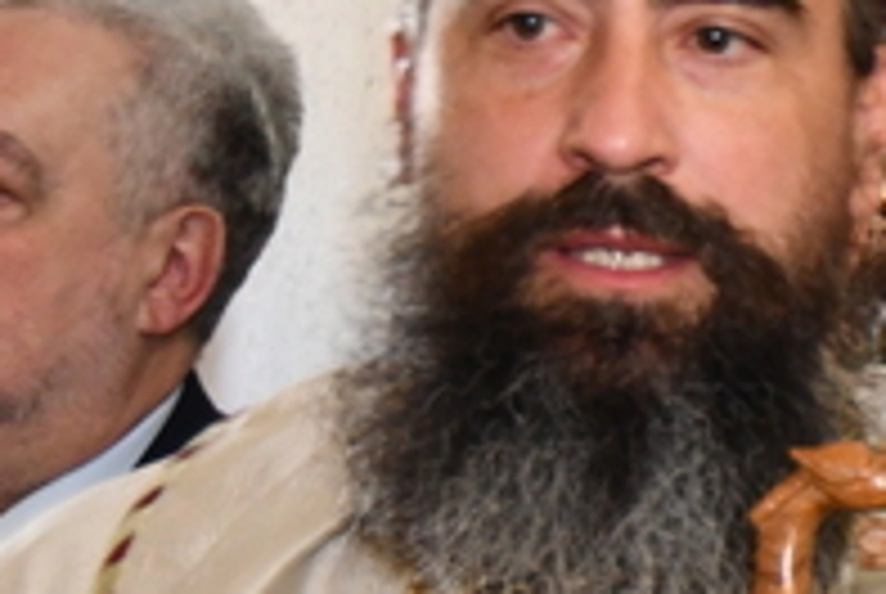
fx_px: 6901
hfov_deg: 7.2
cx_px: 1489
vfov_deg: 4.9
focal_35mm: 280
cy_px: 459
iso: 2800
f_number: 4.5
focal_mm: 46
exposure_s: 1/60
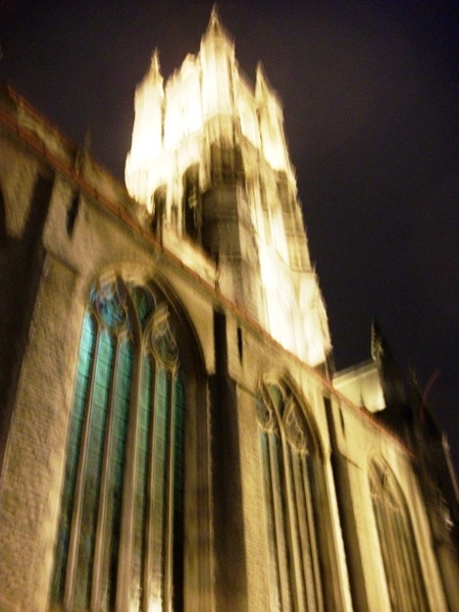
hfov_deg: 44.2
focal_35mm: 32
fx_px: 566
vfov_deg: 56.8
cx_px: 230
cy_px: 306
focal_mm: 5.7
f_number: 2.9
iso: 160
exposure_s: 1/2
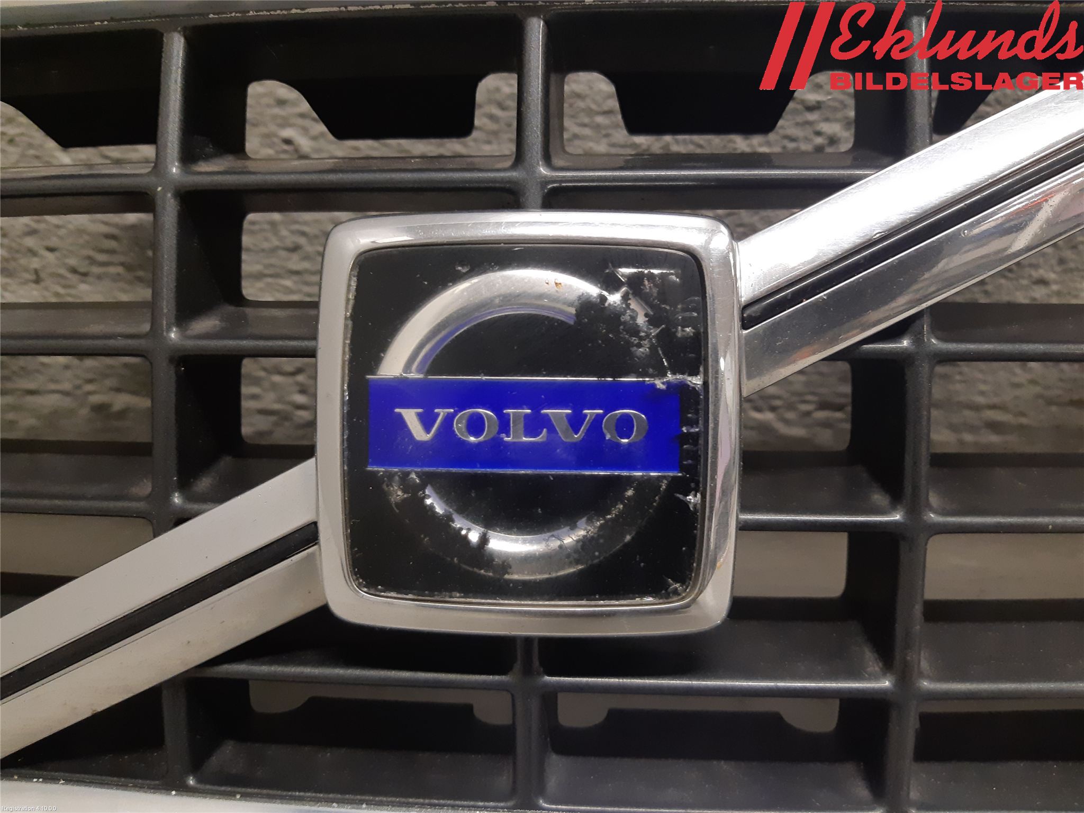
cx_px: 542
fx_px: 814
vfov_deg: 53.1
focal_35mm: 26
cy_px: 406
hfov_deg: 67.3
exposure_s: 1/50
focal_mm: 3.93
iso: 200
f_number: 1.7
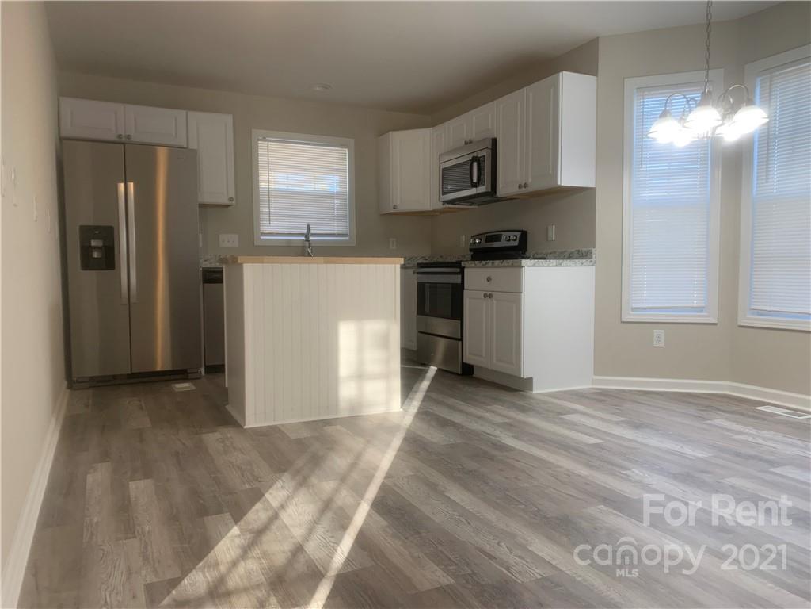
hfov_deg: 67.3
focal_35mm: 26
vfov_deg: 53.1
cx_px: 406
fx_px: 609
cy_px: 304
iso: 100
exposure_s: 1/118
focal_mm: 4.25
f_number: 1.8
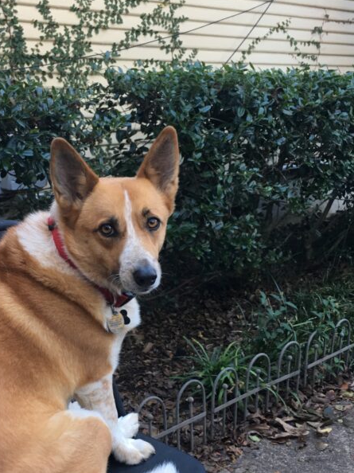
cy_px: 302
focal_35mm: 50
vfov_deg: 37.9
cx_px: 119
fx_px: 682
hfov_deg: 28.9
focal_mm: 4.15
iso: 32
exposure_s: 1/40
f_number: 2.2
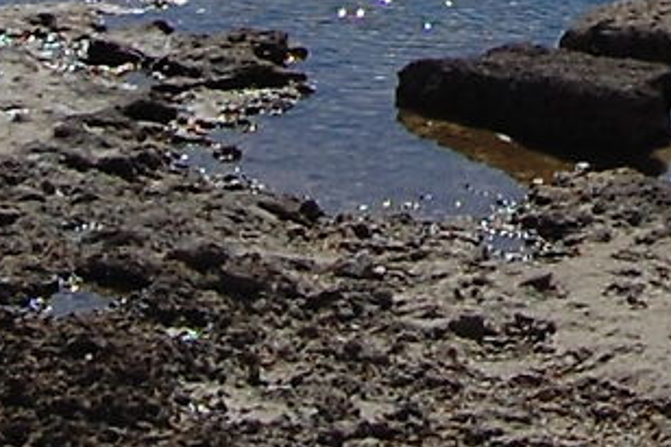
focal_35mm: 257
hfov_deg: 7.8
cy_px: -1020
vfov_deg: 5.0
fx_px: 4787
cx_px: 1050
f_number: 11
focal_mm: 22
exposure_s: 1/500
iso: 200
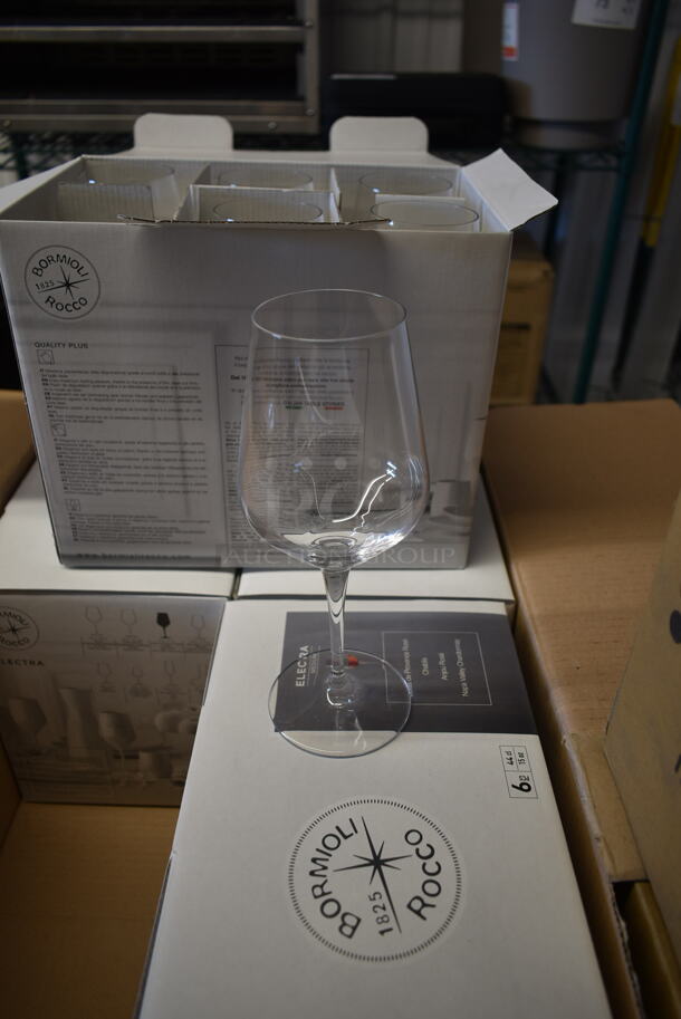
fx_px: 765
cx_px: 340
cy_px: 510
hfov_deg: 48.0
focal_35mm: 27
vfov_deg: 67.3
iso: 160
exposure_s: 1/30
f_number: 3.5
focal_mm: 18
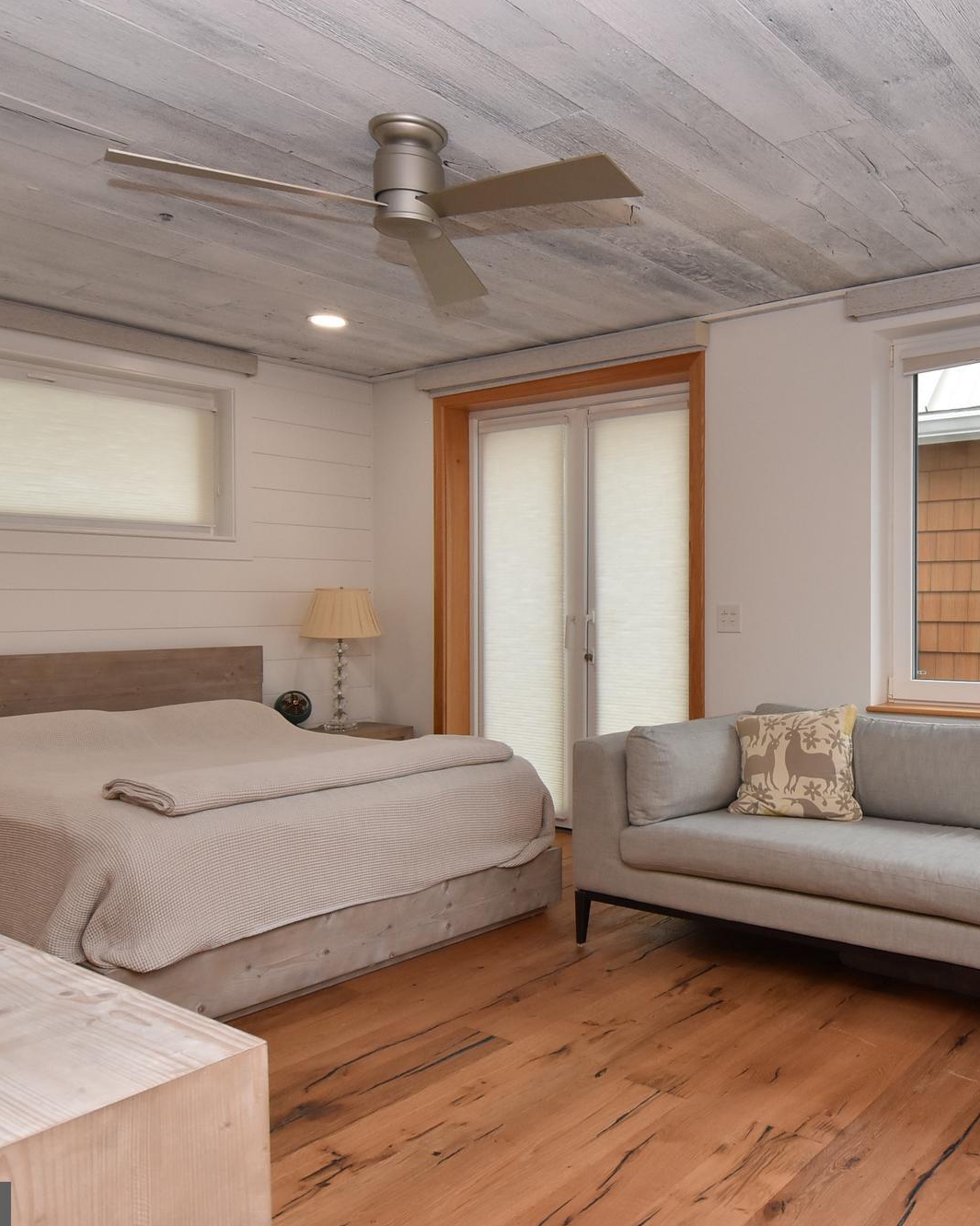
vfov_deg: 66.0
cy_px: 619
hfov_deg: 52.3
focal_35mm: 26
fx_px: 943
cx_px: 749
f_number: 9
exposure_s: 1/80
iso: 800
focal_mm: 12
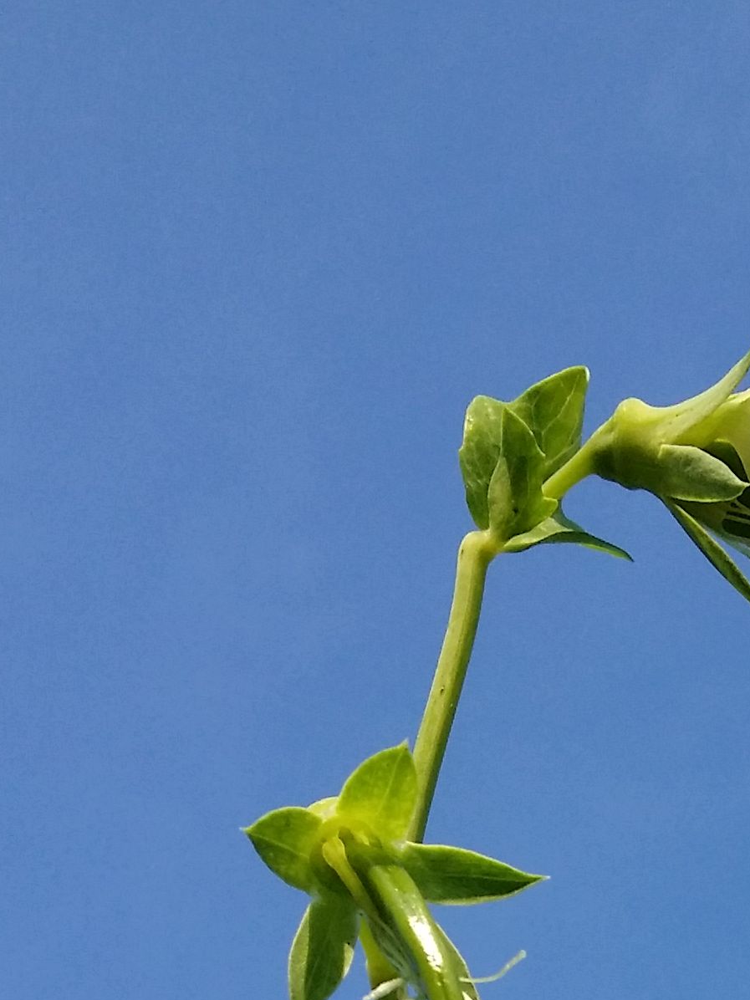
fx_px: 3091
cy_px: 1672
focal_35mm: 107
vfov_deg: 16.1
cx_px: 940
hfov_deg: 13.4
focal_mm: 4.13
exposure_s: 1/524
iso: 50
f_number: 2.2
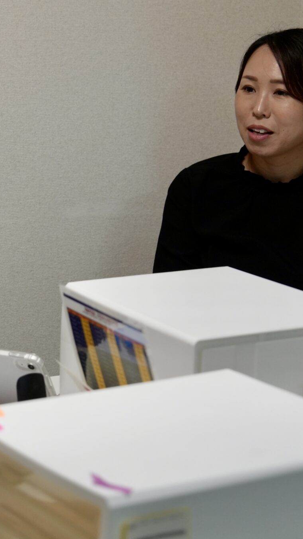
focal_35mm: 97
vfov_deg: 22.0
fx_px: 1386
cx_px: -127
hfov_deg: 12.0
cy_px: 250
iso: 1250
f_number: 4
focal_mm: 49
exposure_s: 1/250
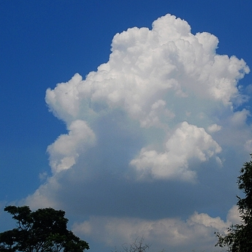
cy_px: 103
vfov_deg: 16.7
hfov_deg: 16.7
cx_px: 165
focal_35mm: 104
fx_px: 857
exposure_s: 1/500
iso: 100
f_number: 11
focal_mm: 36
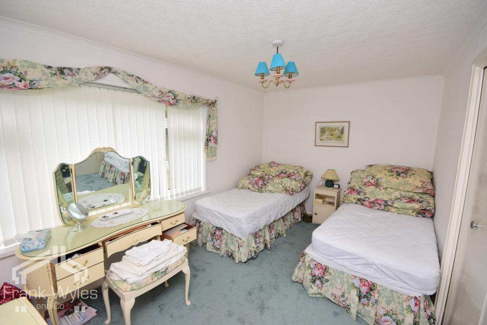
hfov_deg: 100.4
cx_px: 244
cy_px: 162
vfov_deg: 77.3
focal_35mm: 15
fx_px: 203
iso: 320
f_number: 10
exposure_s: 1/25
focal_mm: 10
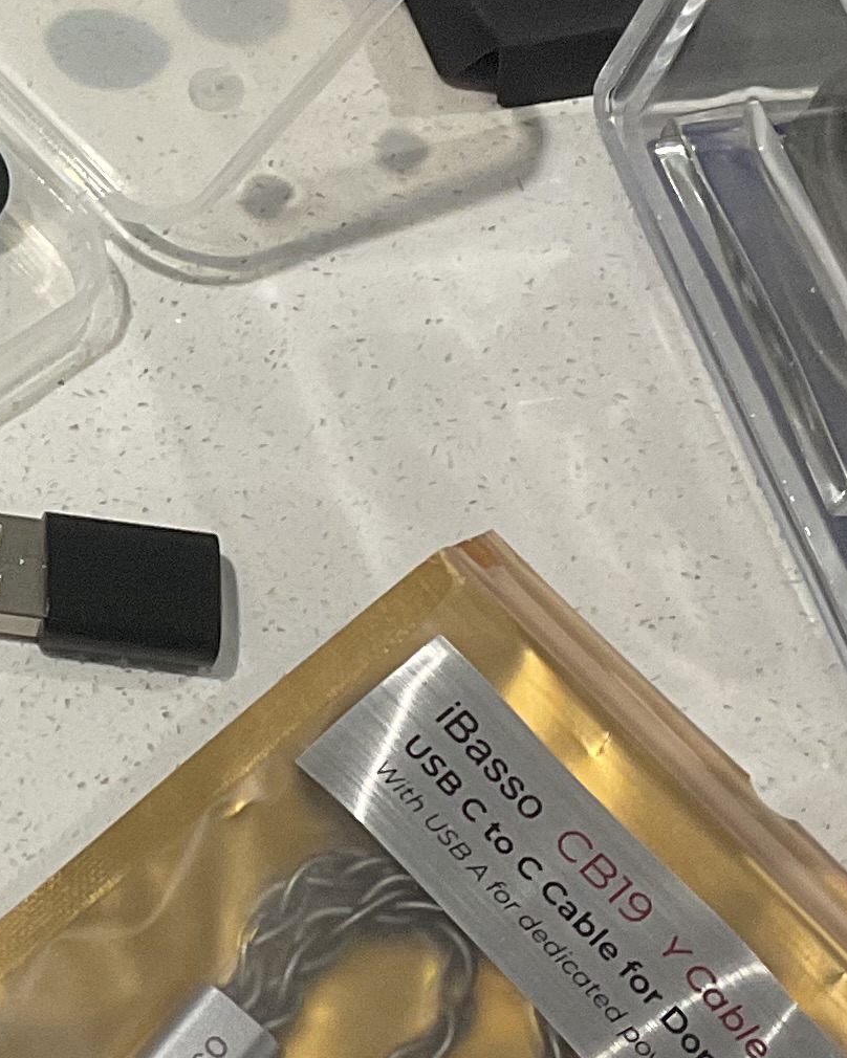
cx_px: -234
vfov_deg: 16.9
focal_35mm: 113
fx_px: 3541
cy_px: 195
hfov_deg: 13.2
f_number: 1.8
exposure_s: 1/50
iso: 80
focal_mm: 3
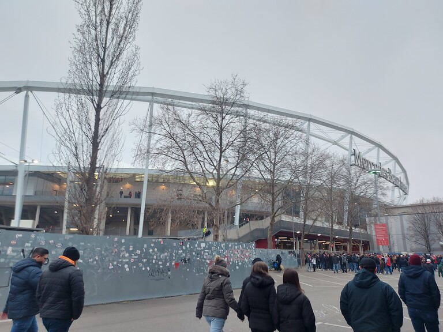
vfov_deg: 56.8
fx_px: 307
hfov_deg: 71.6
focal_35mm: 24
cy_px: 166
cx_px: 222
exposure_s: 1/50
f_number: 1.8
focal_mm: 5.23
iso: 50
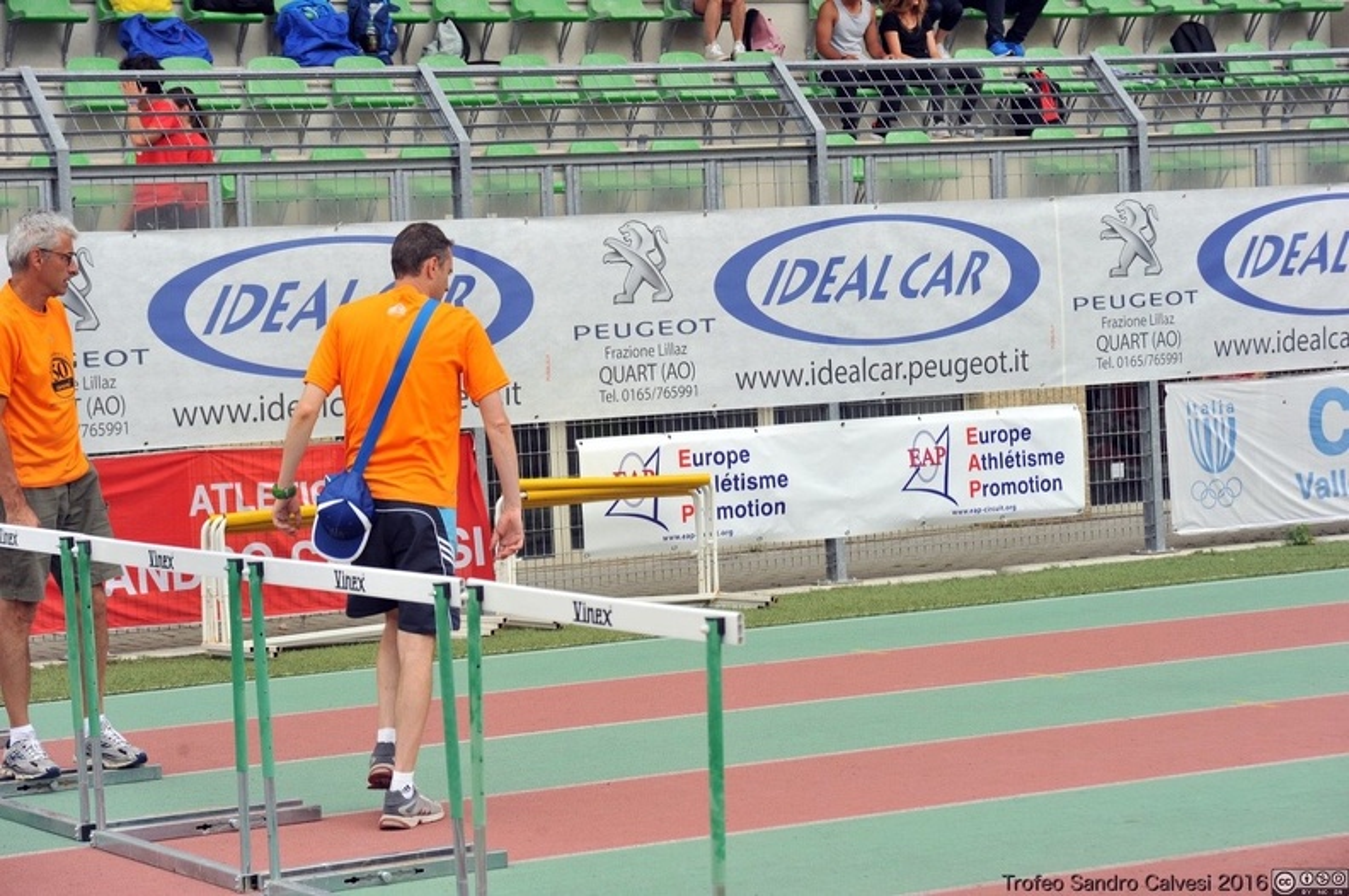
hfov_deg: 19.5
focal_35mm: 105
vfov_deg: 13.0
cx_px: 674
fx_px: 3930
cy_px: 448
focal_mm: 105
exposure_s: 1/500
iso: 400
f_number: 8
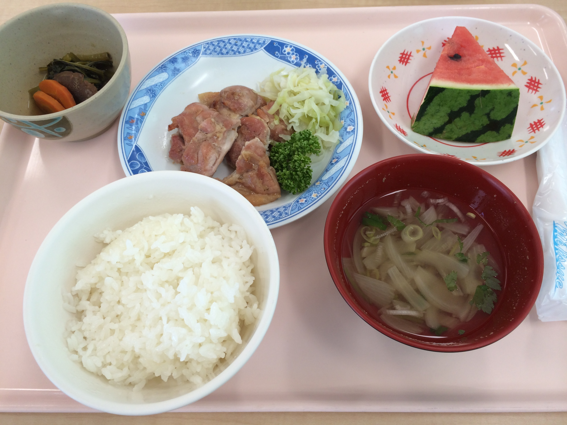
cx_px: 284
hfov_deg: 60.0
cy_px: 212
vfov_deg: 46.8
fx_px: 491
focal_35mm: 30
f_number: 2.2
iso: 40
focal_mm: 4.12
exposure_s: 1/60
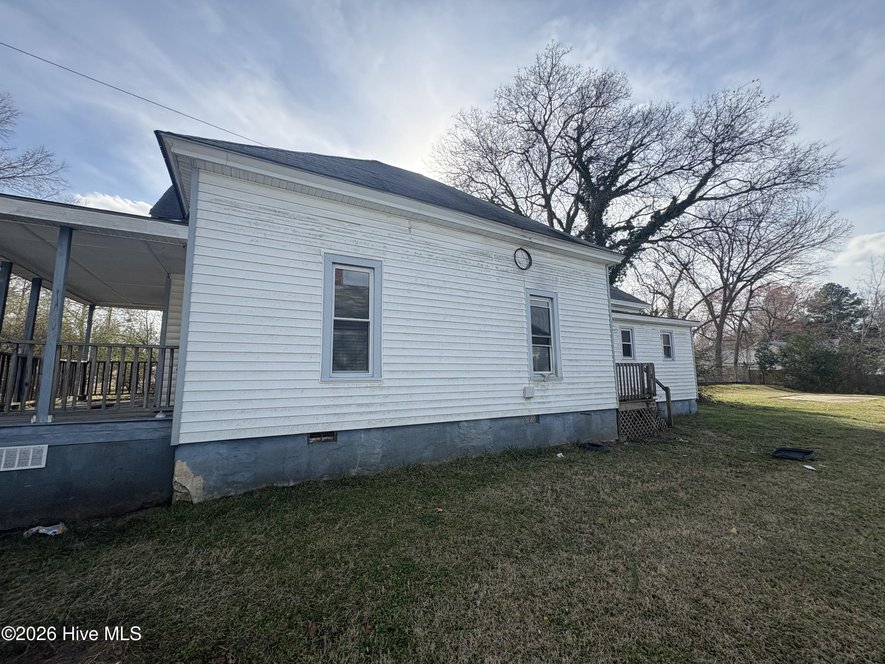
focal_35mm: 14
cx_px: 442
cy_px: 332
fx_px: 358
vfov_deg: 85.7
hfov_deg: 102.1
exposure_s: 1/1236
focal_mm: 2.22
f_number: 2.2
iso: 50
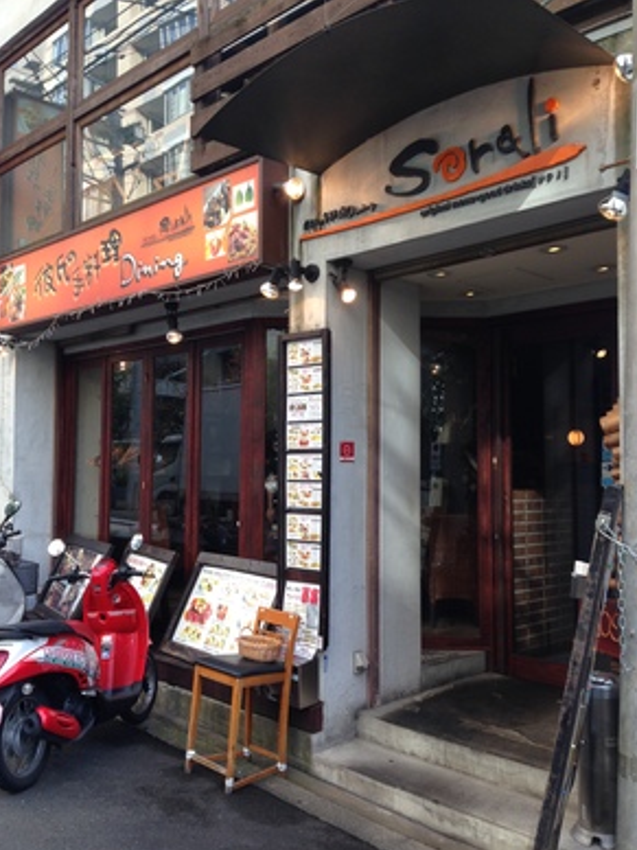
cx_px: 311
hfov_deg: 41.8
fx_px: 834
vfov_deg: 54.0
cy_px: 436
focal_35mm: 34
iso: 50
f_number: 2.4
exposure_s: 1/159
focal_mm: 4.12
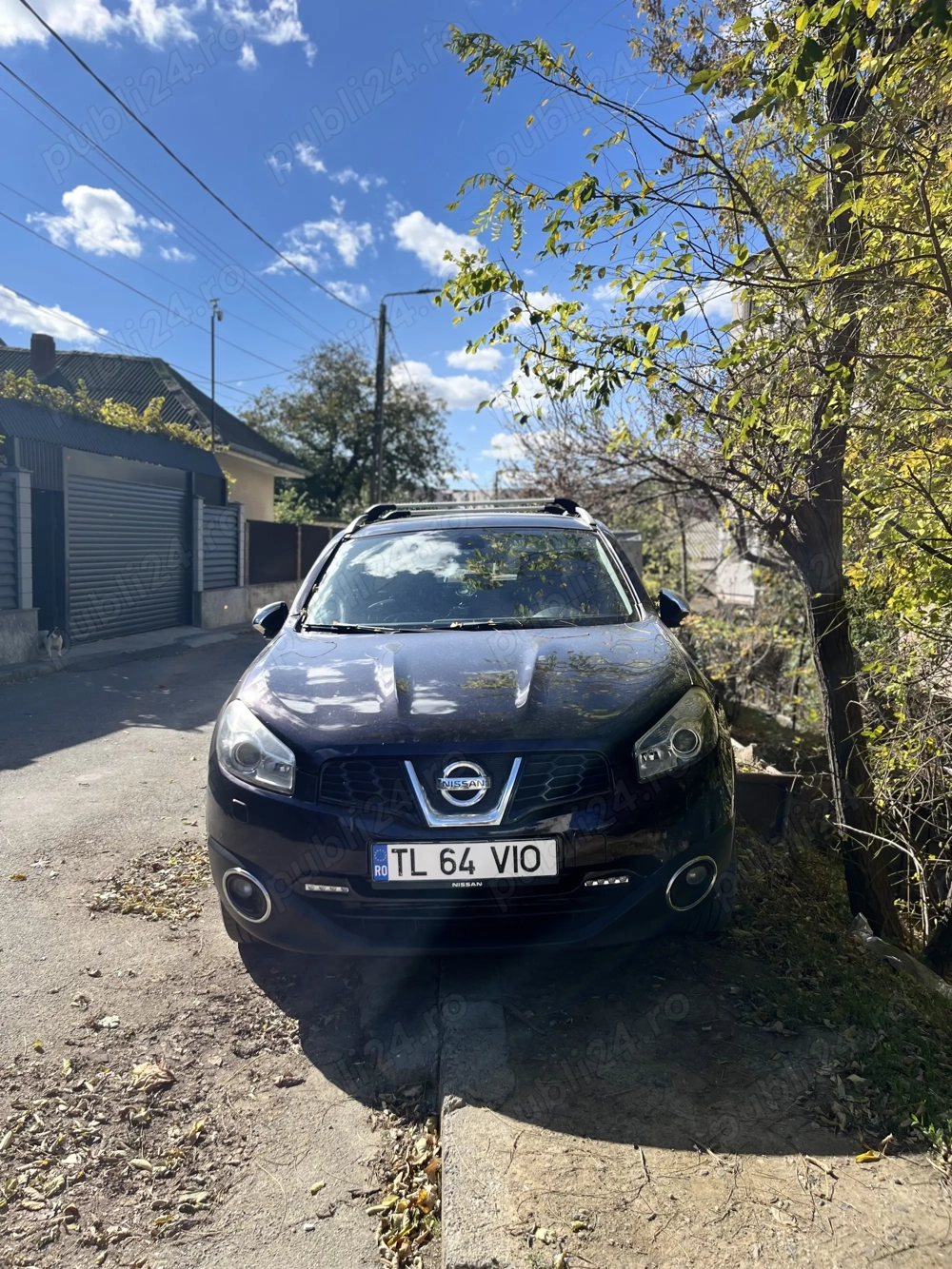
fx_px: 954
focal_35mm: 26
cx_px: 476
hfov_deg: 53.0
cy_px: 634
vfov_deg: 67.3
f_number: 1.6
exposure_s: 1/2062
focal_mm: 5.1
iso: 50
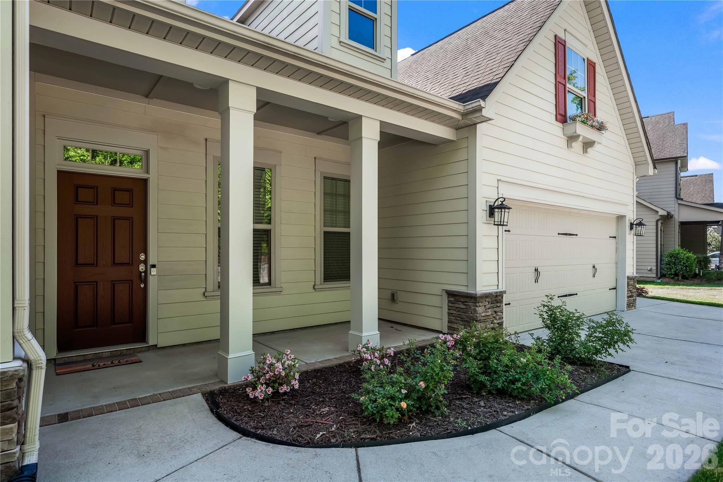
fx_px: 382
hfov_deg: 86.9
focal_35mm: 19
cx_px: 362
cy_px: 241
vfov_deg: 64.5
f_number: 5.6
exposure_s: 1/80
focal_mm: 19
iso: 100
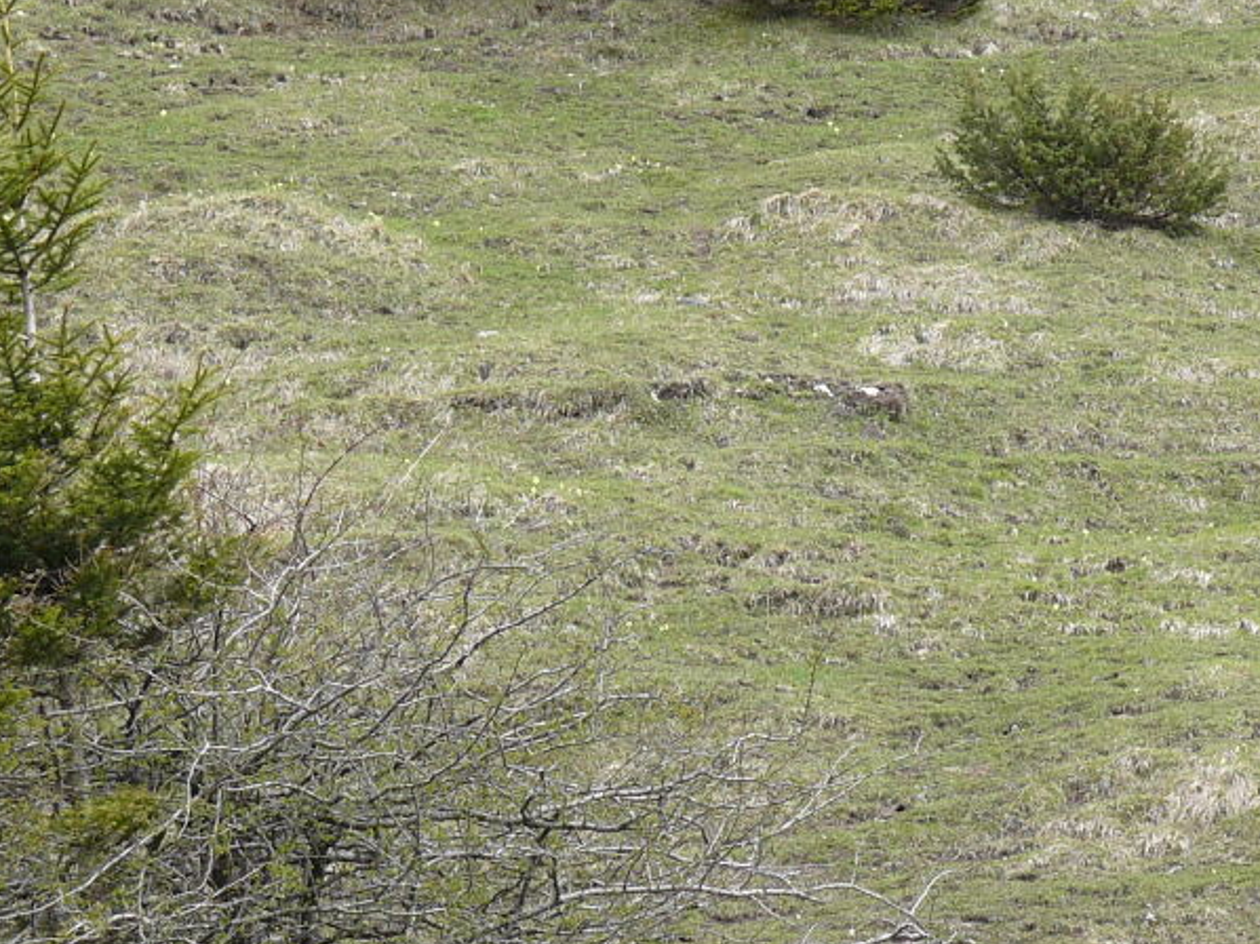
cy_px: 879
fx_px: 12626
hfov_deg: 5.7
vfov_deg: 4.3
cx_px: 485
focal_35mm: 347
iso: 100
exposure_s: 1/160
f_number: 4
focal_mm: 24.1
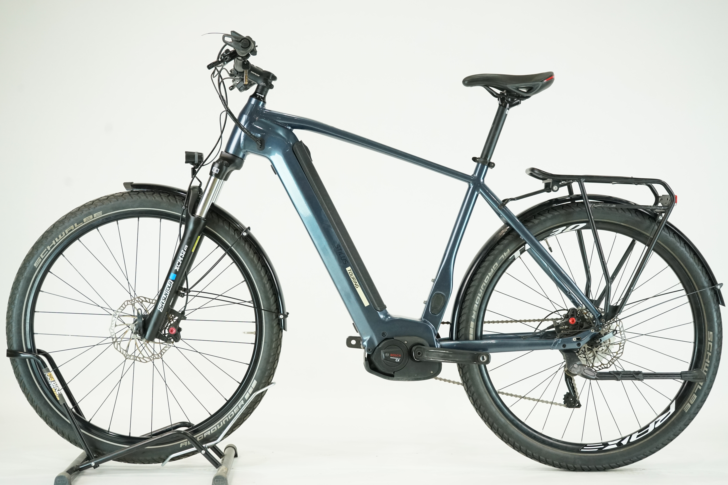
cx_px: 364
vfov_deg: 25.5
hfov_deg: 37.5
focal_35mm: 53
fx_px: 1072
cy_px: 242
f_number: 6.3
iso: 2500
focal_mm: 53
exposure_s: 1/200
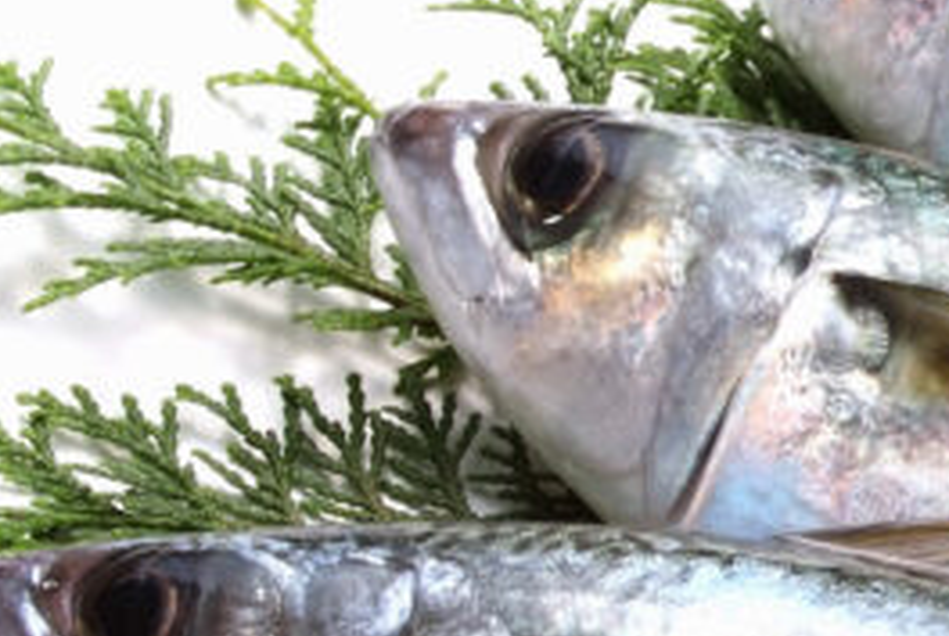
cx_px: 1377
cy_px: 631
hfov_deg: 3.8
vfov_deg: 2.6
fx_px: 14127
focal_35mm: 535
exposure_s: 1/60
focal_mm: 92
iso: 100
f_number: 16
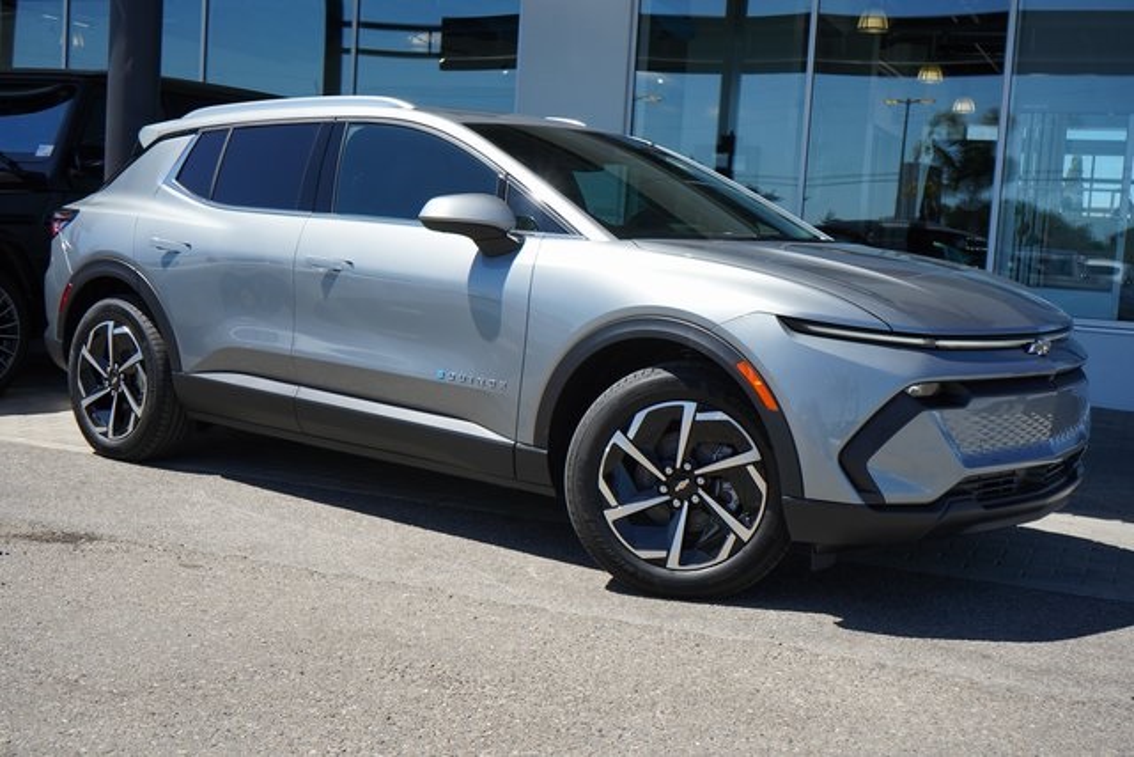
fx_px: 1323
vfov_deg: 31.9
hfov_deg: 46.4
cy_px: 378
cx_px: 567
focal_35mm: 42
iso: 1000
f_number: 8
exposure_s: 1/1600
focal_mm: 42
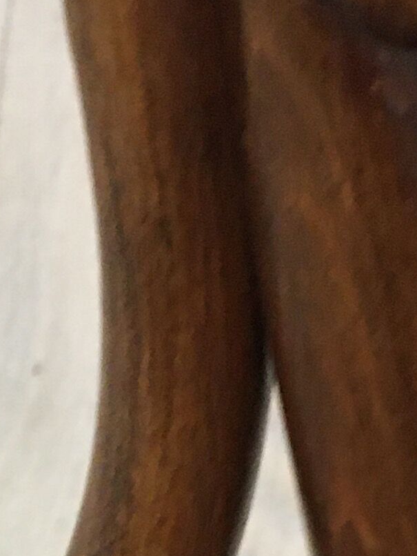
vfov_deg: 13.0
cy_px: 770
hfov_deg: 10.1
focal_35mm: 145
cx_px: -44
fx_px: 2328
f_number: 2.2
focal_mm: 4.15
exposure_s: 1/20
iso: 200
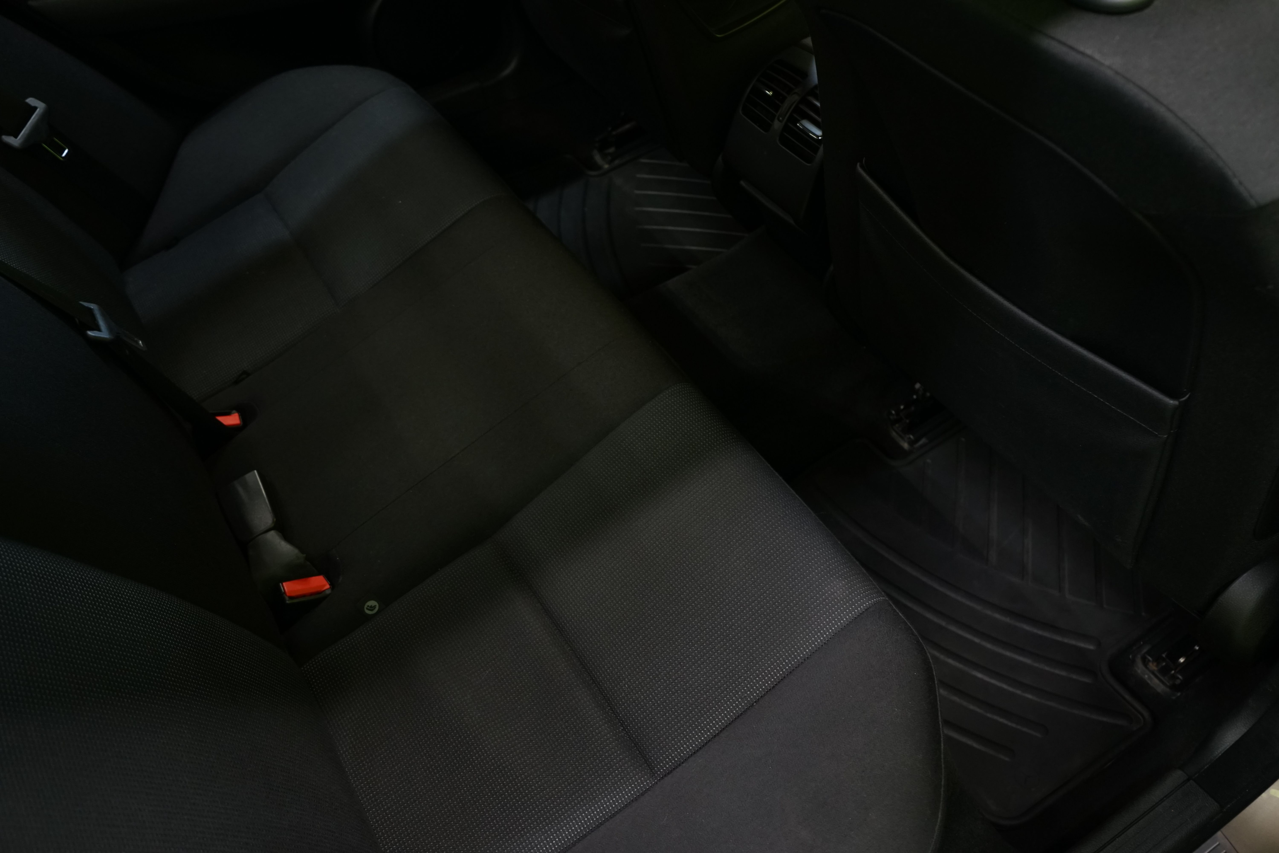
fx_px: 1030
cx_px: 640
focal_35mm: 29
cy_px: 426
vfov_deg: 45.0
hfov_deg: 63.7
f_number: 5
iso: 1250
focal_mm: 29
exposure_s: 1/15
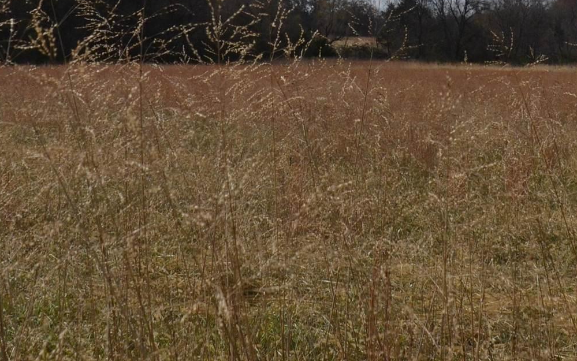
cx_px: 317
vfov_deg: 13.7
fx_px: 1479
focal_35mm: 94
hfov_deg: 22.1
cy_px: -27
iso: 100
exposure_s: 1/320
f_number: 9
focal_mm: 20
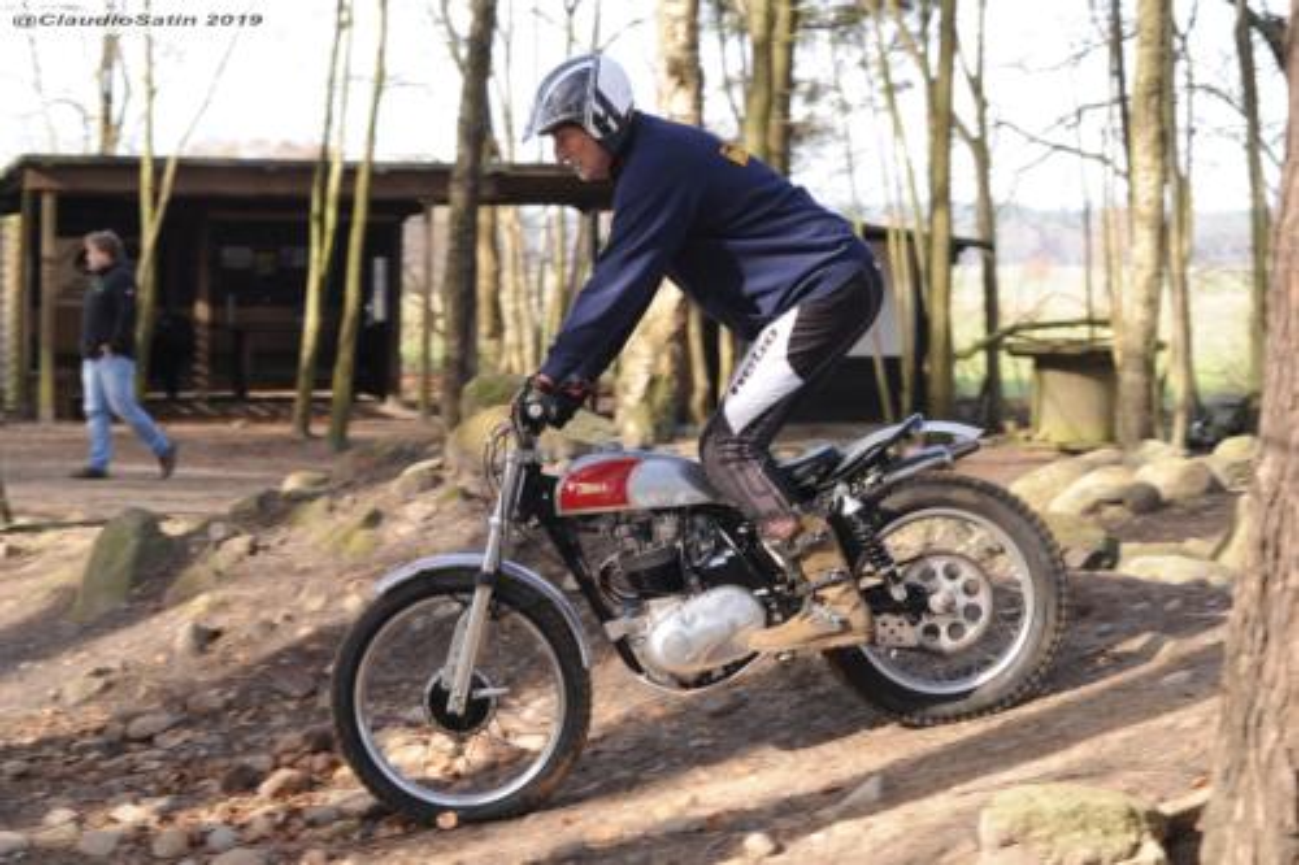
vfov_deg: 14.4
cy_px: 432
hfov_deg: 21.5
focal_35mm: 95
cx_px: 650
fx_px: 3427
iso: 250
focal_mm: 95
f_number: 6.3
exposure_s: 1/100
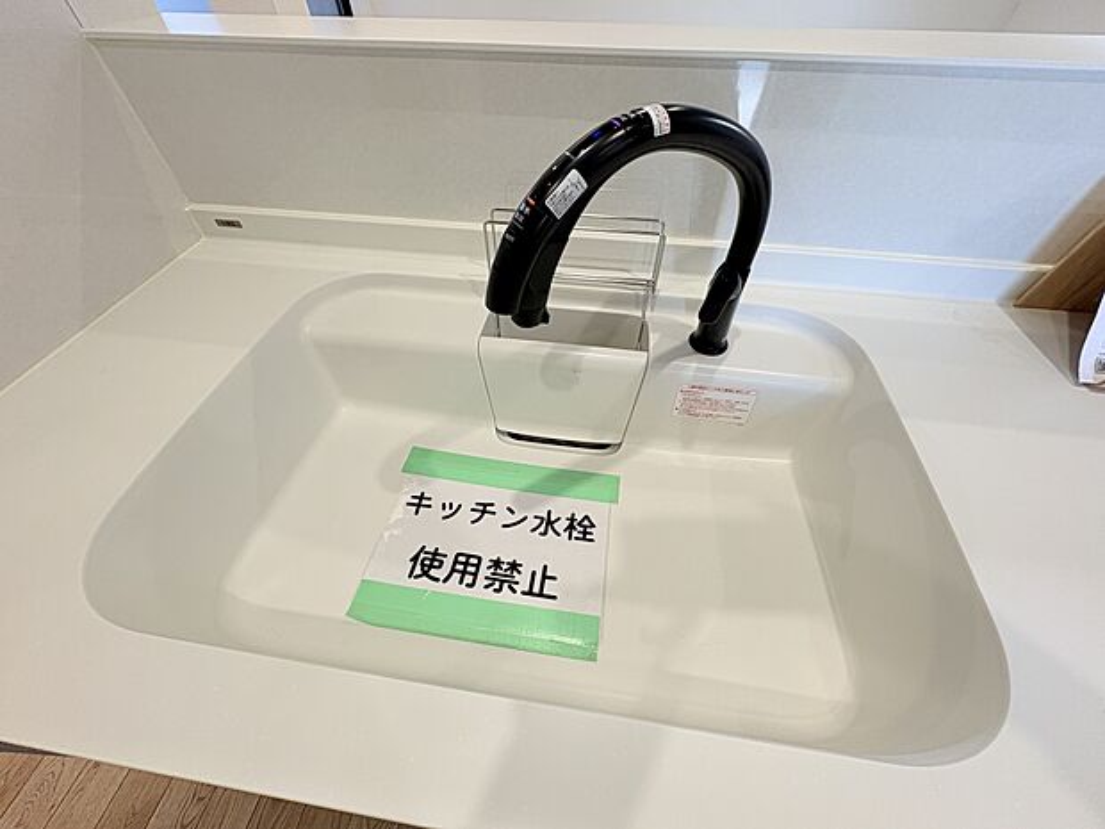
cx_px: 552
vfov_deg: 85.7
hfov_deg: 102.1
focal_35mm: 14
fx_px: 447
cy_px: 414
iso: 125
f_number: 2.2
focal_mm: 2.22
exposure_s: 1/100
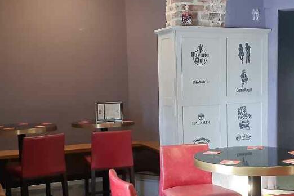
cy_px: 123
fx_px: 433
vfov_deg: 25.4
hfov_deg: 37.5
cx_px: 167
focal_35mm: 53
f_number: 1.7
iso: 400
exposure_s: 1/25
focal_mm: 3.92
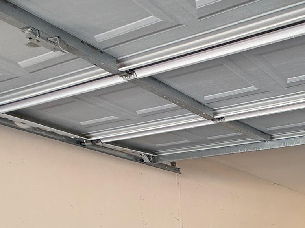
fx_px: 326
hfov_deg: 35.9
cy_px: 295
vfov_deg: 30.6
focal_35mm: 37
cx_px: 386
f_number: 2.2
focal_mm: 2.22
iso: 64
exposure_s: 1/99
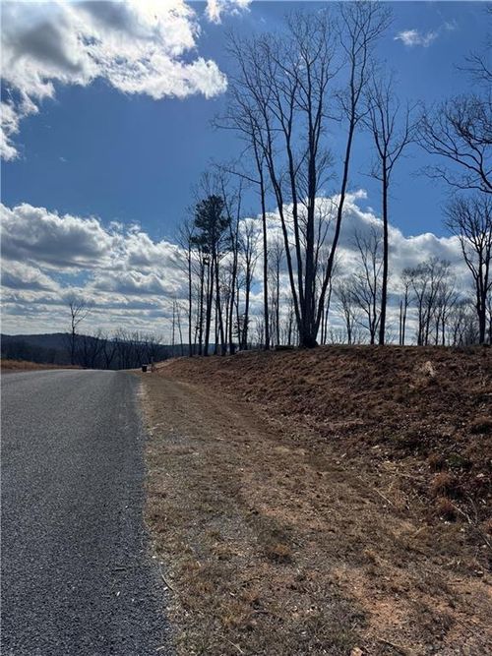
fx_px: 455
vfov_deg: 71.6
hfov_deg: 56.8
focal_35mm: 24
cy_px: 328
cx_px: 246
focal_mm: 6.76
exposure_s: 1/12346
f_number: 1.78
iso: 80
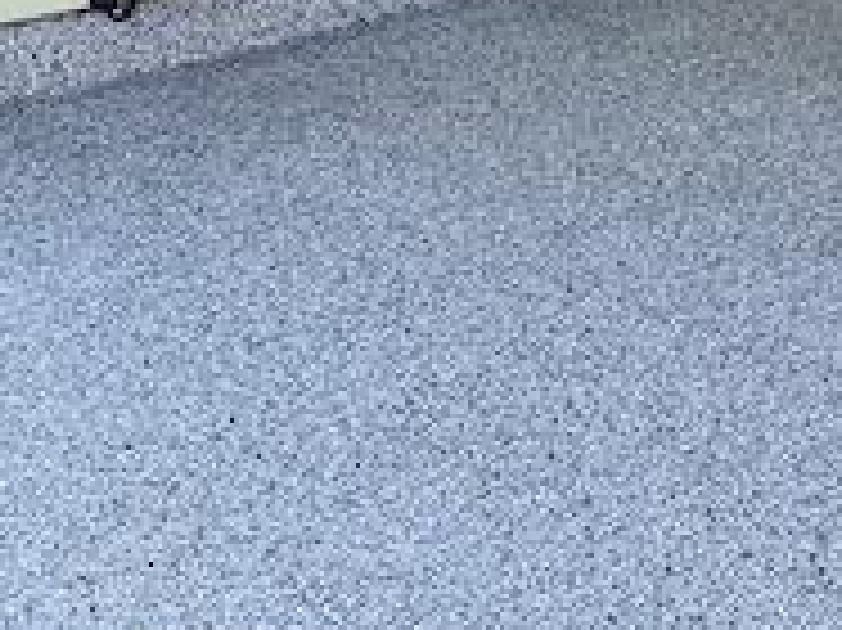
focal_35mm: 89
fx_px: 2163
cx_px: 1427
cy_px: -320
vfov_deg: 15.3
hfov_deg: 18.3
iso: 32
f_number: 1.6
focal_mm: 5.1
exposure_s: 1/163
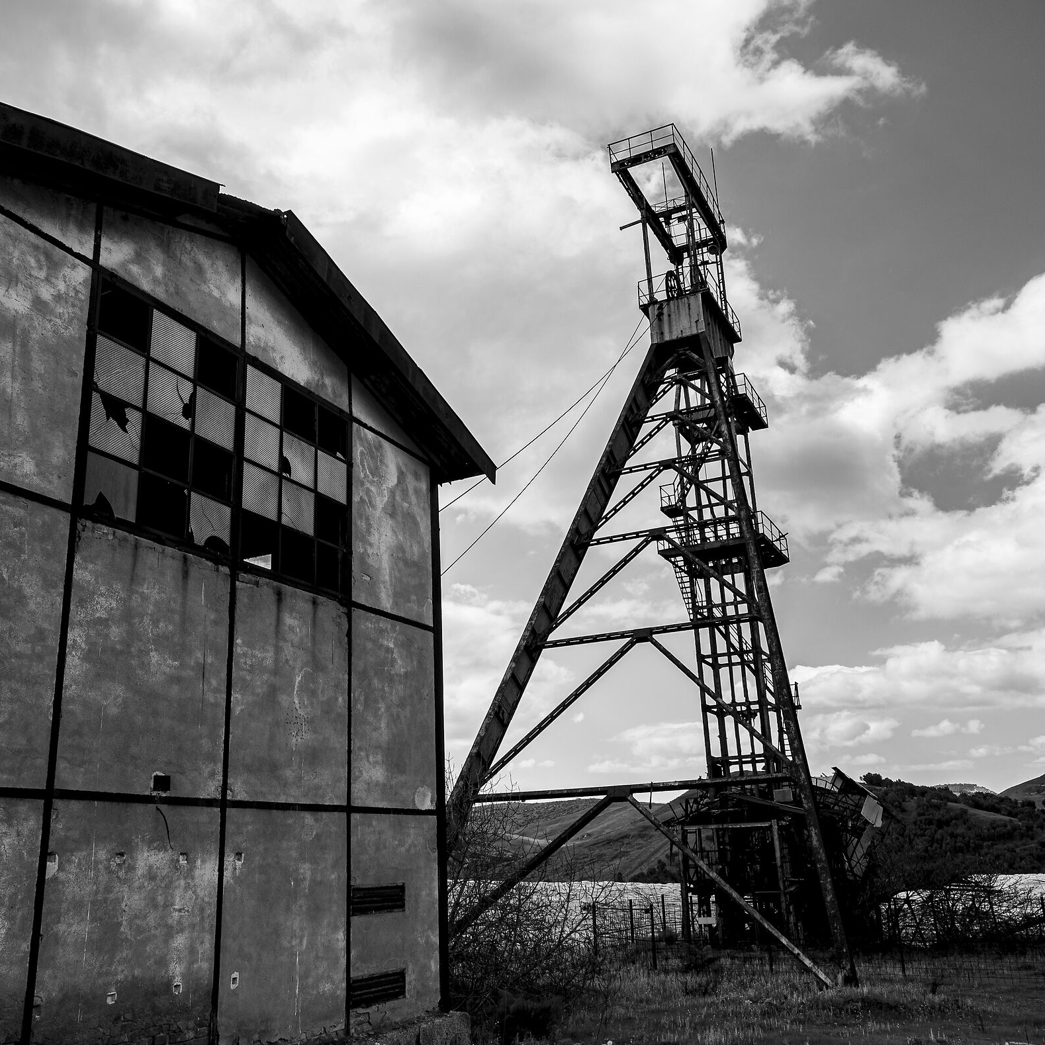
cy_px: 525
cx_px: 496
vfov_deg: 52.5
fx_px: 1059
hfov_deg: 52.5
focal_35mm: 31
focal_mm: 16
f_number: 8
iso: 100
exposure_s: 1/125
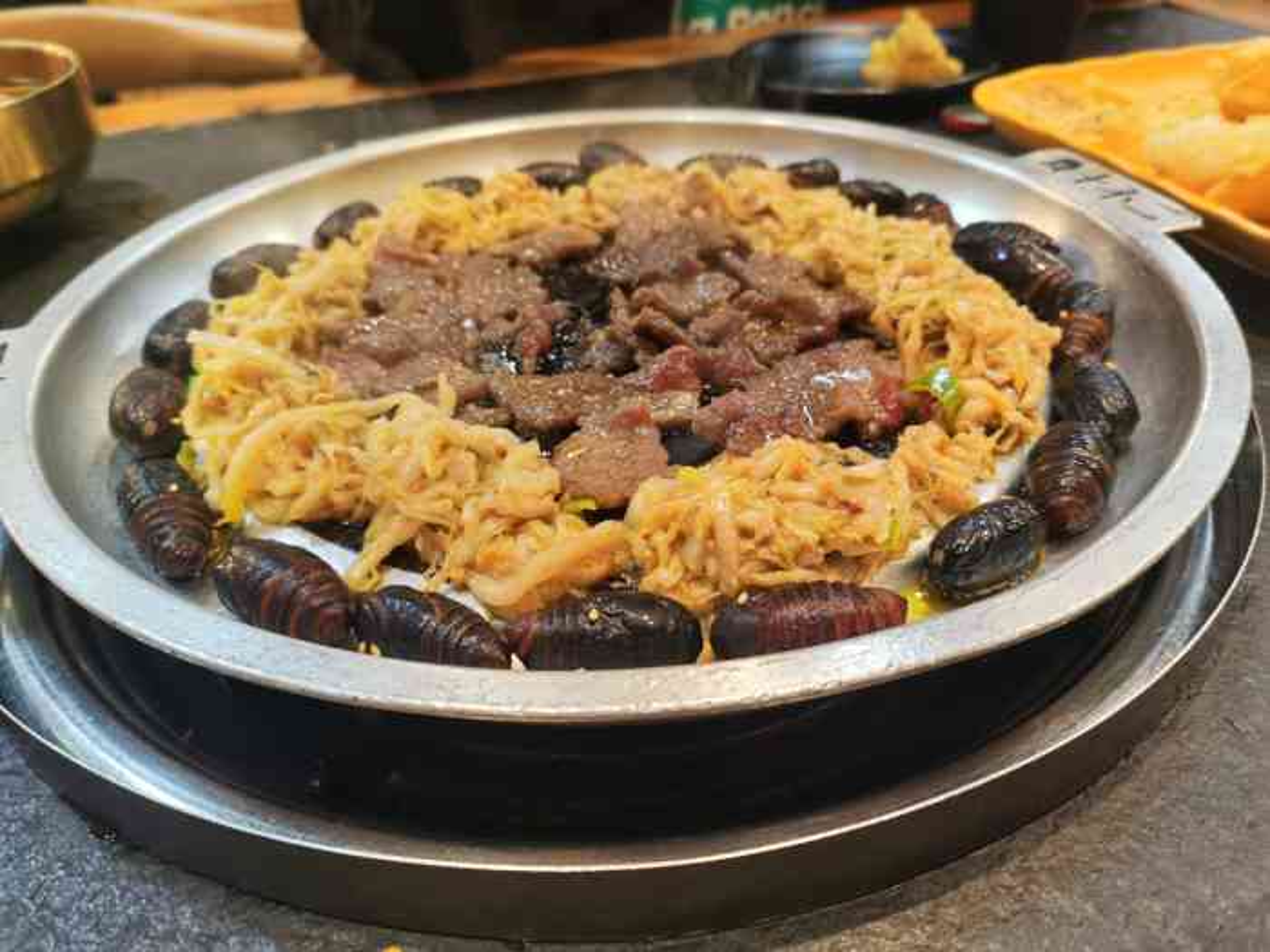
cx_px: 635
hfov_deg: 65.3
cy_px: 476
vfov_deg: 51.4
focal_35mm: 27
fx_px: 991
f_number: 1.6
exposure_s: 1/100
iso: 400
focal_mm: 5.56
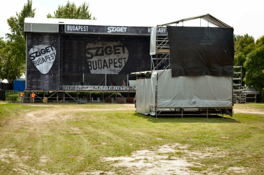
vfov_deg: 18.9
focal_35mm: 72
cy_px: 88
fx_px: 527
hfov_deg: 28.1
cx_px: 132
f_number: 5.3
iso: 640
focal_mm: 48
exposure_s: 1/1000
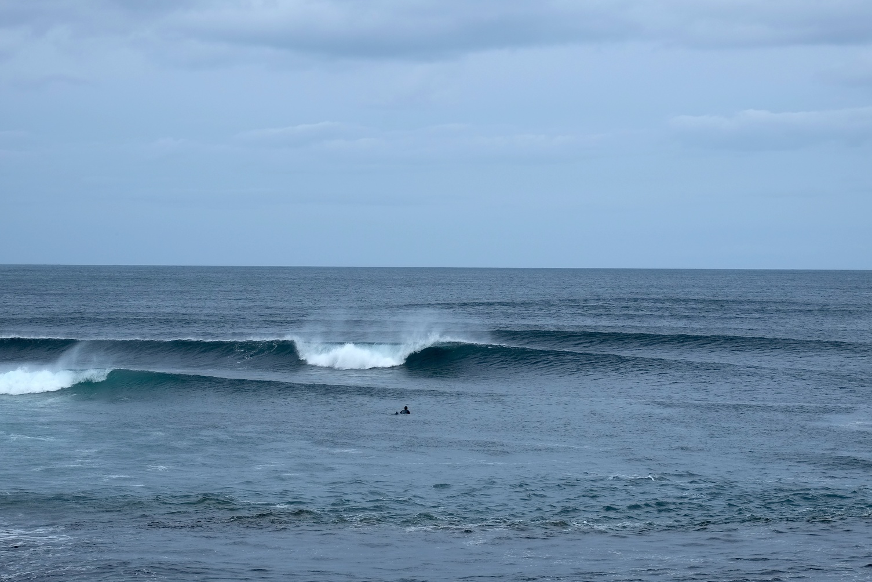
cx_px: 431
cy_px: 307
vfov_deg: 13.6
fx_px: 2447
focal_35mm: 101
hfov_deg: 20.2
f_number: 10
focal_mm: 63.2
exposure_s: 1/400
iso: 200
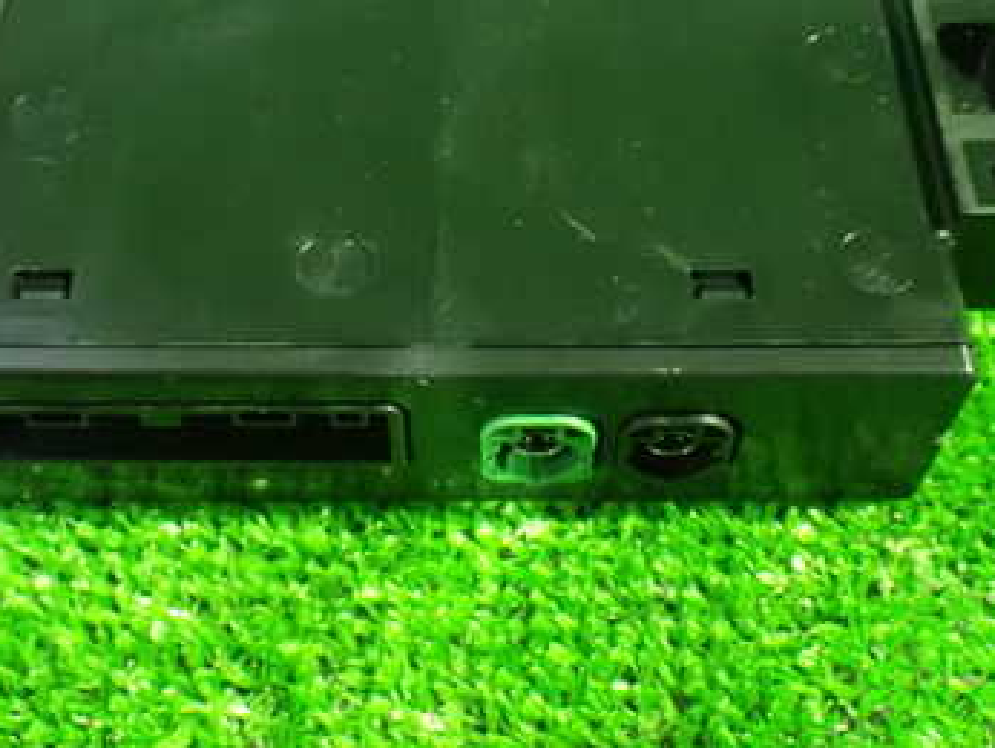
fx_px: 1496
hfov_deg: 36.8
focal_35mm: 52
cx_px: 469
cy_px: 210
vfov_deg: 27.8
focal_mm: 5.4
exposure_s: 1/20
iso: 1600
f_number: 2.3
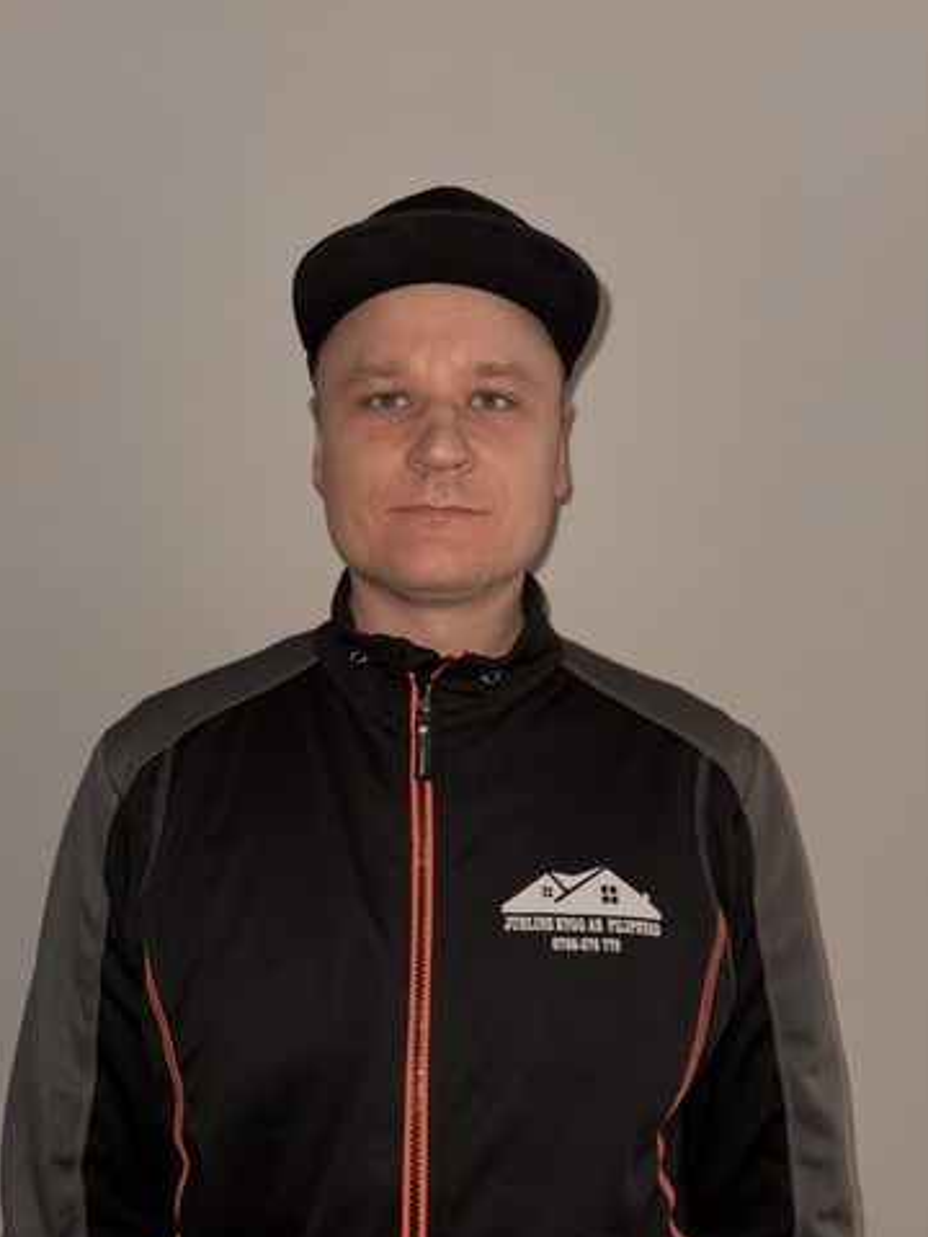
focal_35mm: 25
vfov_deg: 69.4
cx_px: 460
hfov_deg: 54.9
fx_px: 894
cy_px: 634
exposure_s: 1/10
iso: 80
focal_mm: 6.76
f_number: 1.78
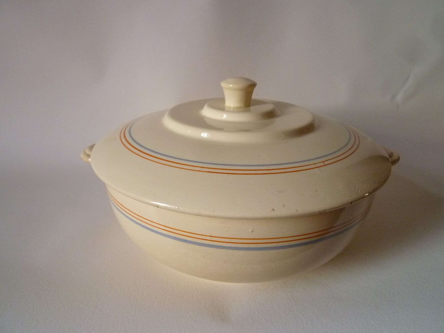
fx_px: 321
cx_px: 222
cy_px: 166
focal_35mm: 25
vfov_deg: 54.9
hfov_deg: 69.4
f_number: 2.8
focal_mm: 4.5
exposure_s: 1/15
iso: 400
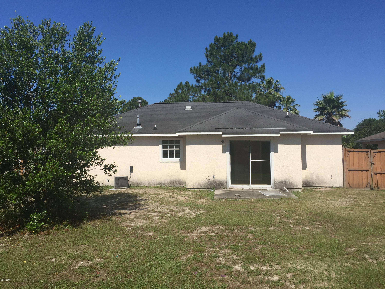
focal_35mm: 29
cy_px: 144
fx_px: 323
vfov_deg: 48.2
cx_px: 192
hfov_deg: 61.7
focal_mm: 4.15
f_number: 2.2
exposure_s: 1/2639
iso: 32
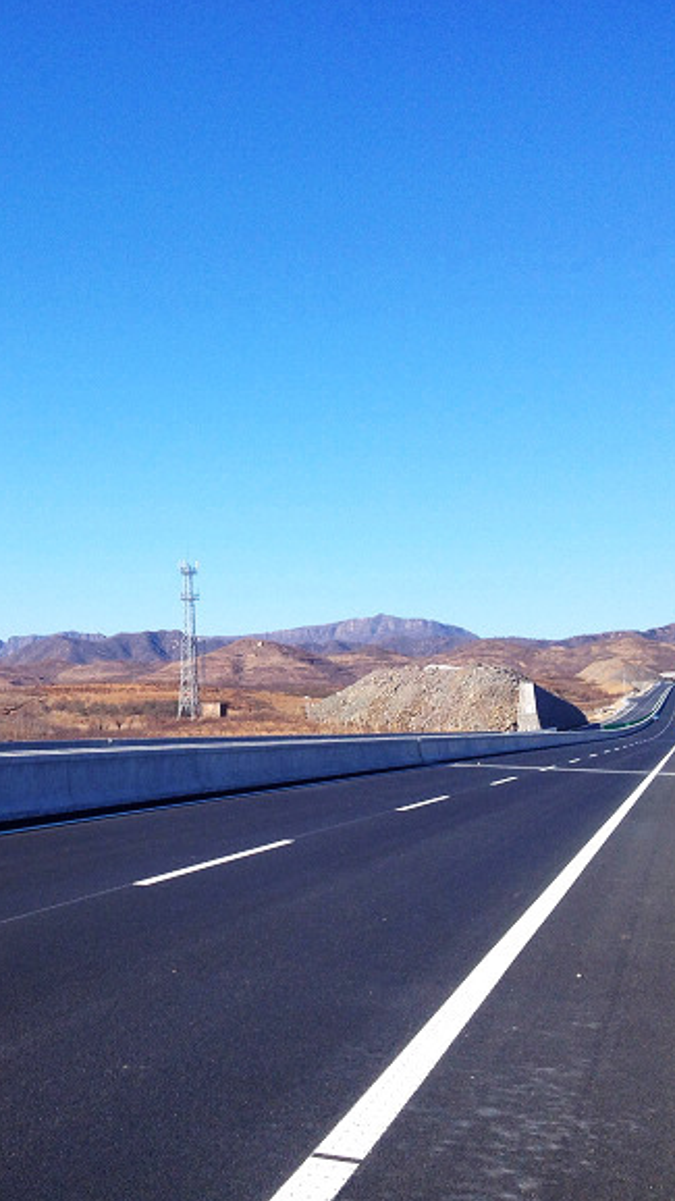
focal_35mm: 52
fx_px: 1655
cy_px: 606
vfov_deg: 39.9
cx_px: 143
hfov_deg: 22.8
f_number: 2.4
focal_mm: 4.28
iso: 64
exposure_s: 1/1577
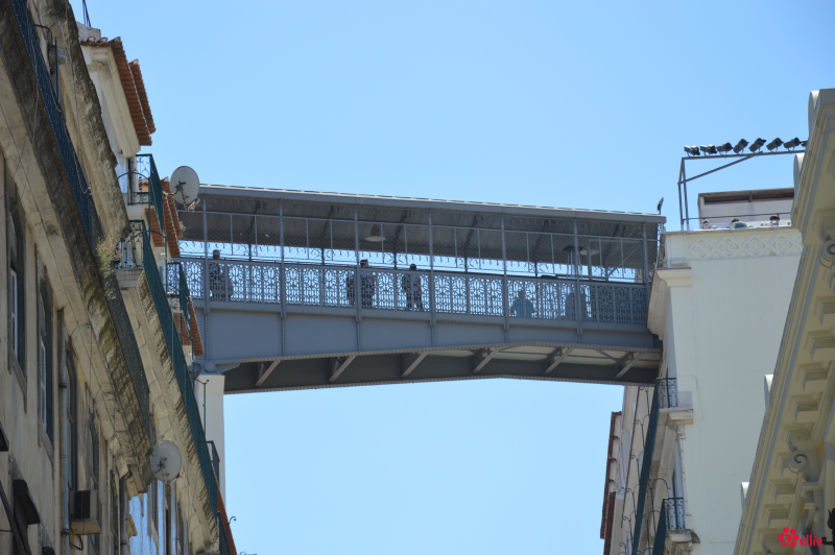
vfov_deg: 8.7
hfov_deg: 13.1
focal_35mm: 158
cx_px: 418
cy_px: 278
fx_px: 3650
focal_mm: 105
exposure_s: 1/200
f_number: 7.1
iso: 100
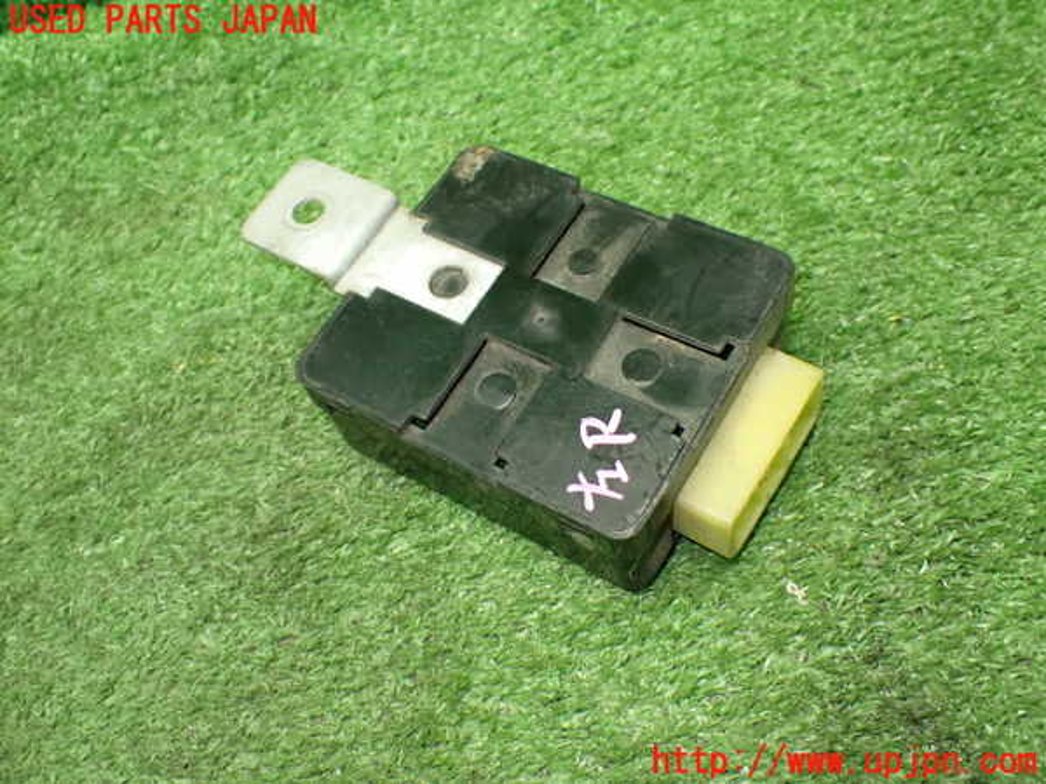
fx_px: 1148
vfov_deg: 37.7
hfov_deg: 49.0
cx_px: 523
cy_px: 392
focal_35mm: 38
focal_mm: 6.83
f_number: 2.7
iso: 800
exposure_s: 1/60
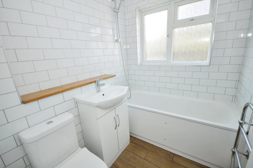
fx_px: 116
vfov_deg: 71.9
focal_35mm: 16
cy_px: 84
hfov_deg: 95.1
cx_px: 126
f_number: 5
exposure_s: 1/80
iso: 200
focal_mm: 11
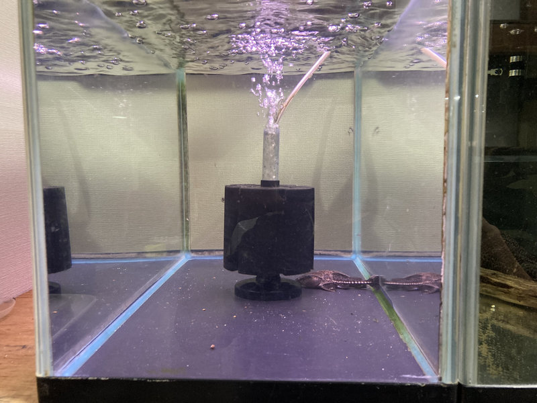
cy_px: 202
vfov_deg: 49.7
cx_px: 268
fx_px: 434
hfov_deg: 63.4
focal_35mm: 28
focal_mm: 3.99
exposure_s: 1/50
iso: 250
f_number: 1.8
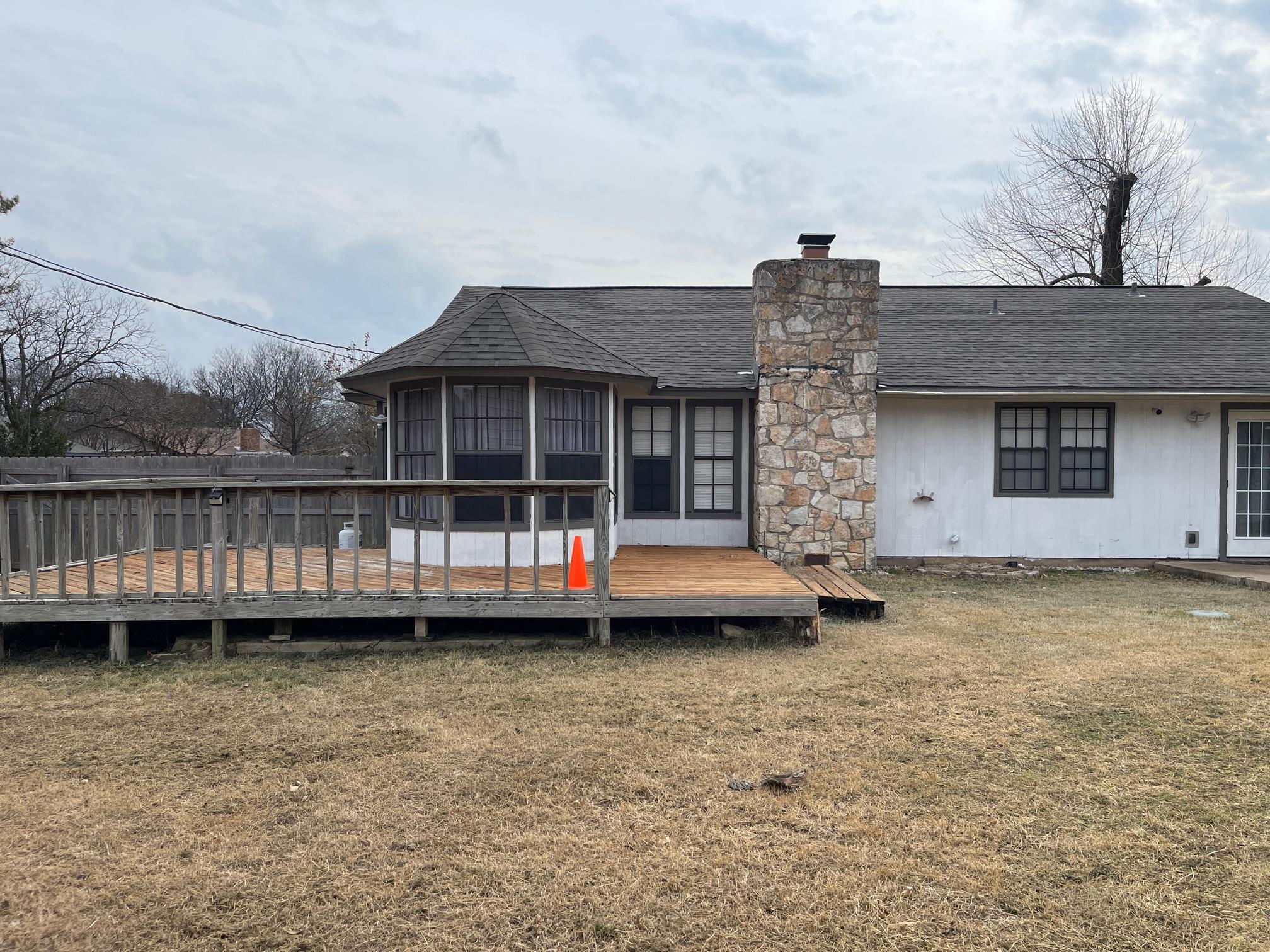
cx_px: 635
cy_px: 476
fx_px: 954
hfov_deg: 67.3
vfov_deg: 53.1
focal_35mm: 26
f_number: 1.6
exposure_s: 1/4049
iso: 32
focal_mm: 5.1
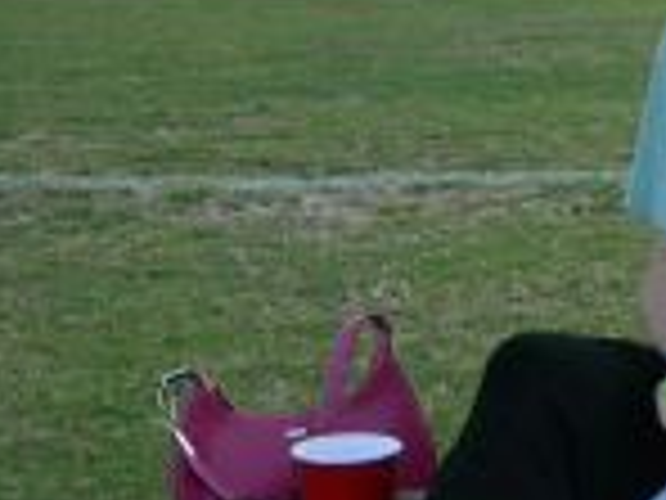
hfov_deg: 17.9
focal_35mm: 103
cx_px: 846
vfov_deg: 14.3
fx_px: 1982
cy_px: 144
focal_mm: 7.8
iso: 50
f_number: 2.8
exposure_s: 1/222
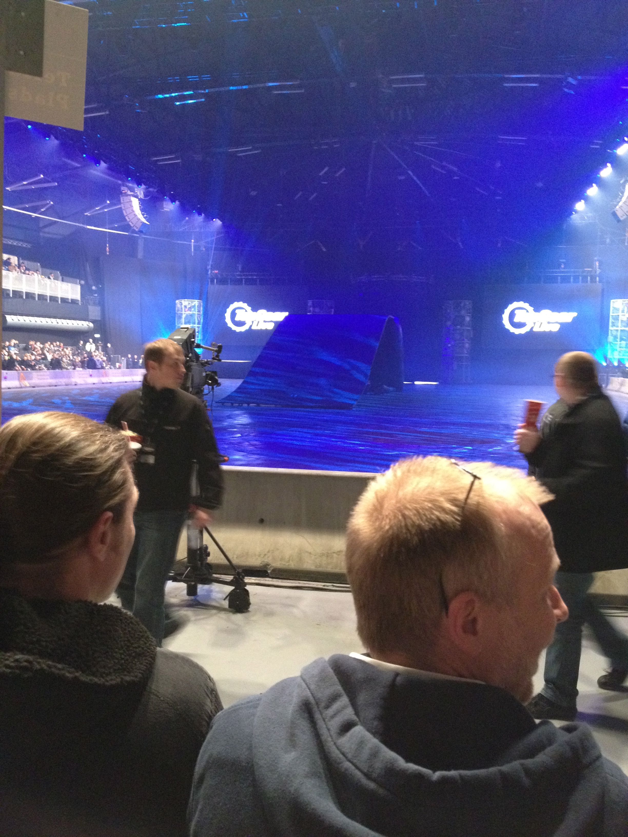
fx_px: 847
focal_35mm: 35
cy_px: 418
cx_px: 314
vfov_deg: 52.6
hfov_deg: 40.7
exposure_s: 1/17
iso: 400
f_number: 2.4
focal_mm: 4.28
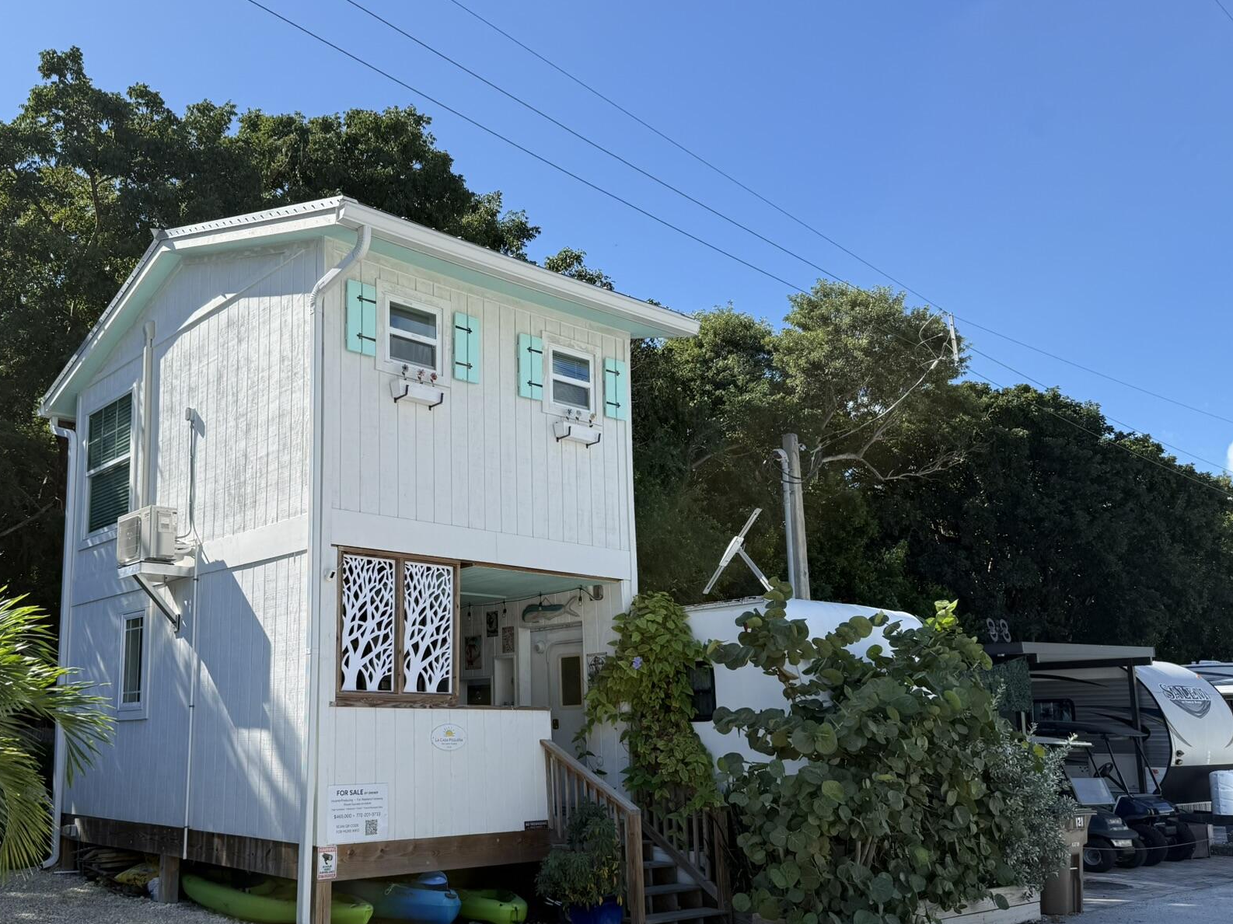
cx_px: 438
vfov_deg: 45.2
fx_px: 1104
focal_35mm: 31
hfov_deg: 57.4
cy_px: 558
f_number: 1.78
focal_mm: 6.76
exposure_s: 1/3425
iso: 80
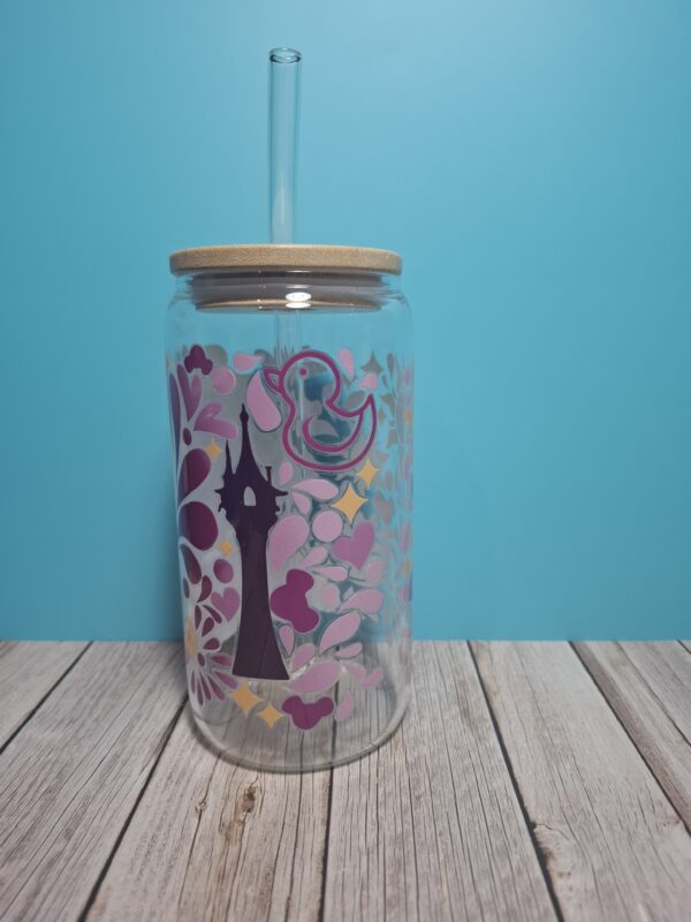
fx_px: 612
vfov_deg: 73.9
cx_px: 346
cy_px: 461
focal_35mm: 23
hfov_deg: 58.9
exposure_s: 1/100
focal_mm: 5.54
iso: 160
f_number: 1.8
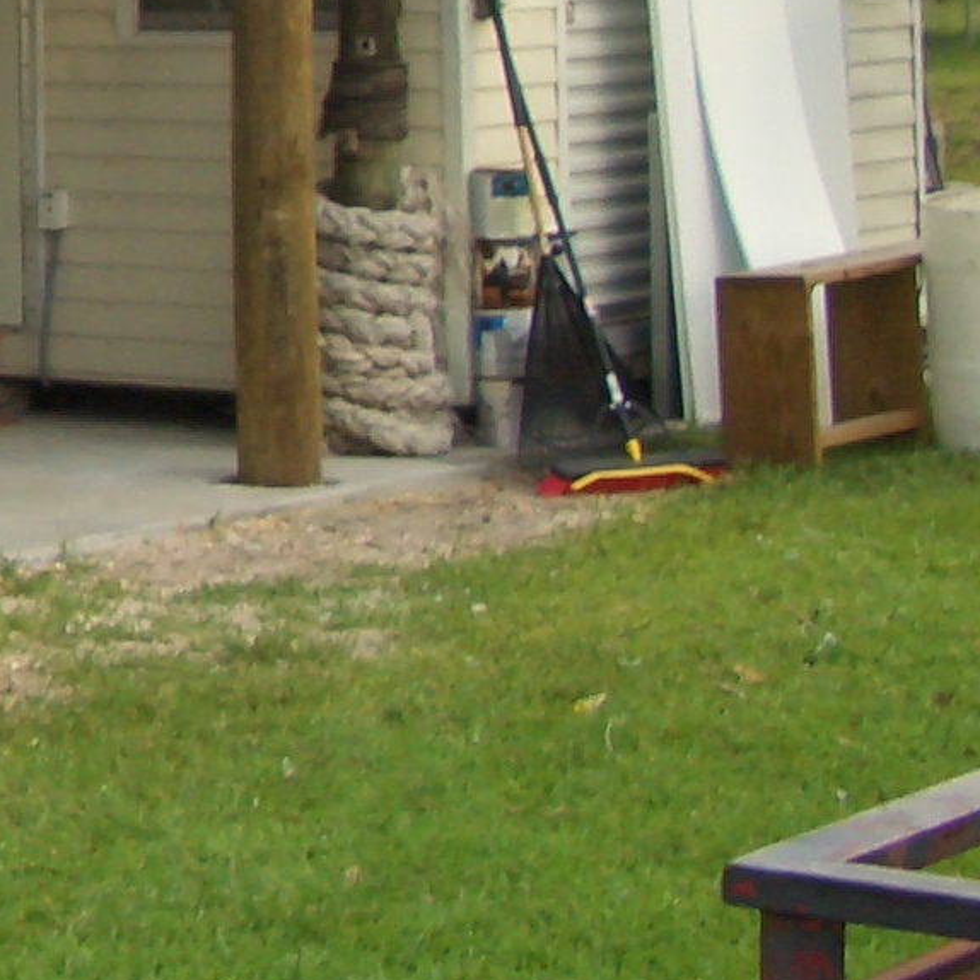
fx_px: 4420
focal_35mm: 138
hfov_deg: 11.5
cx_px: -903
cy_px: -348
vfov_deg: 12.2
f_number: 2.6
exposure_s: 1/80
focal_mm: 5.8
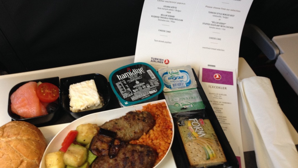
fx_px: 292
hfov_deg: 54.0
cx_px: 146
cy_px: 81
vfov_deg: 32.0
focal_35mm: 37
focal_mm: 4.12
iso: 100
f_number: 2.4
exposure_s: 1/20
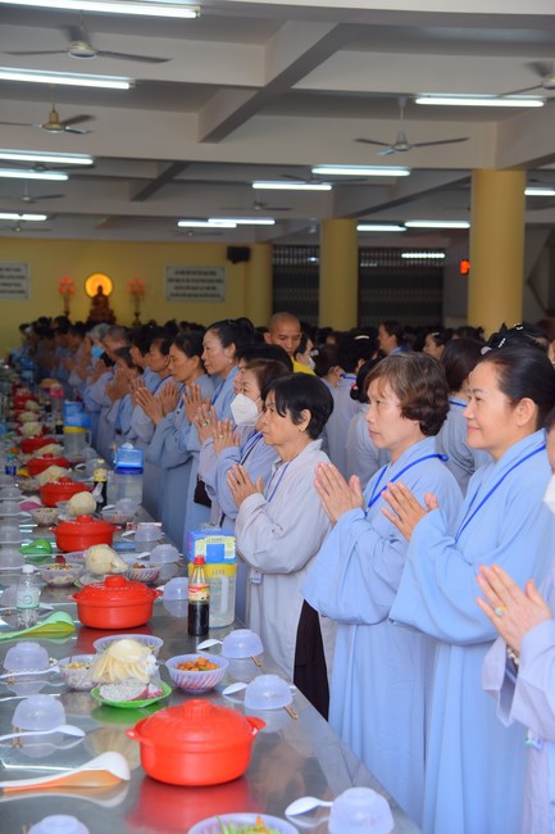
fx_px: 1342
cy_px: 417
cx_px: 278
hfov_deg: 23.4
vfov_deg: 34.5
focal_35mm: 58
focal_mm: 58
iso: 320
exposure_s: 1/125
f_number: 5
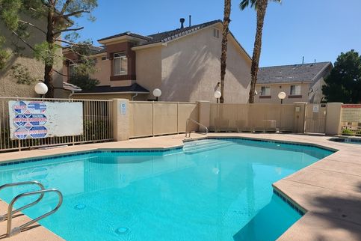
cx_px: 181
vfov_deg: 46.4
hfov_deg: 65.5
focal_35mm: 28
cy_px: 128
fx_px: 281
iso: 40
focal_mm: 5.4
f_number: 1.8
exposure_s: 1/3100
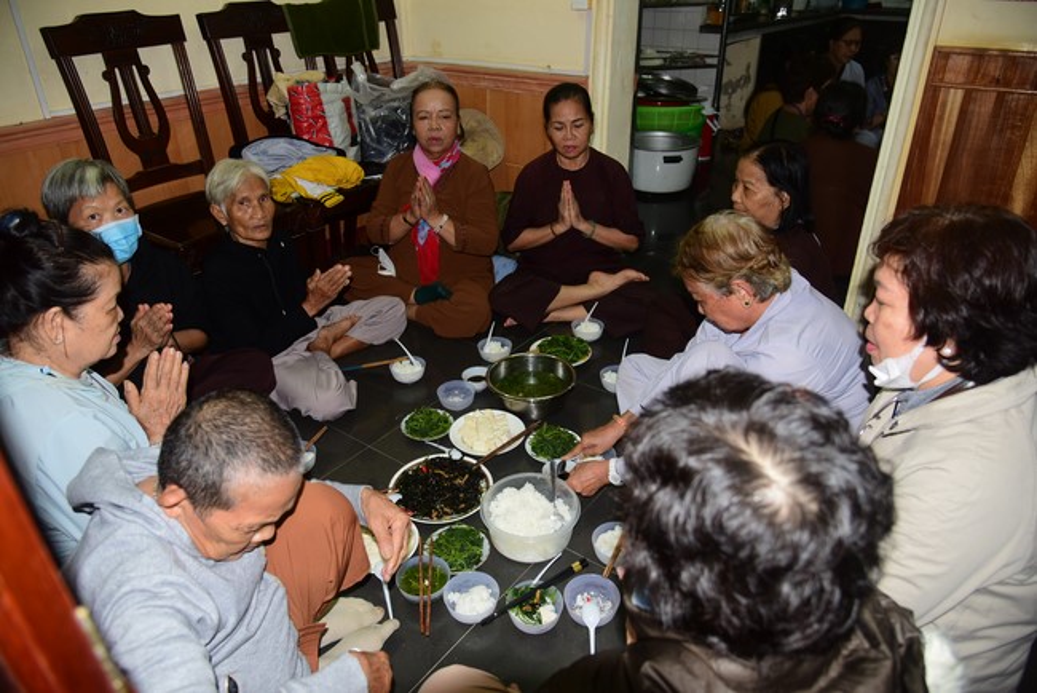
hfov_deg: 73.7
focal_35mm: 24
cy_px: 346
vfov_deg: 53.2
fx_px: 692
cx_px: 518
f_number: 4
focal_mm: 24
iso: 500
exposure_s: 1/60
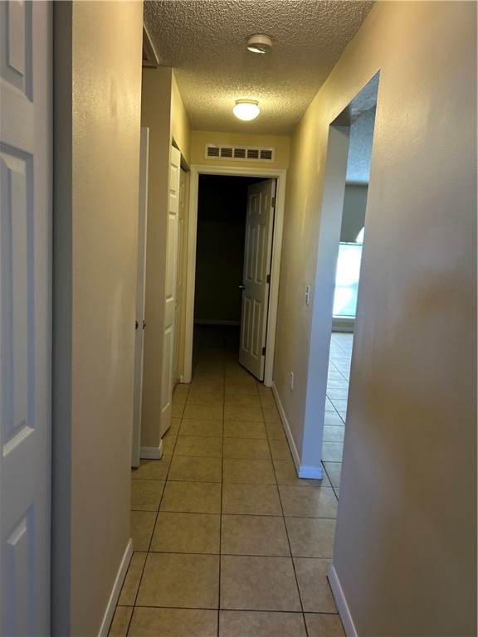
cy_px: 318
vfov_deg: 67.3
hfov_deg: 53.1
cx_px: 239
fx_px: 479
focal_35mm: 26
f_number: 1.5
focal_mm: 5.7
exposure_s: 1/60
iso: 200
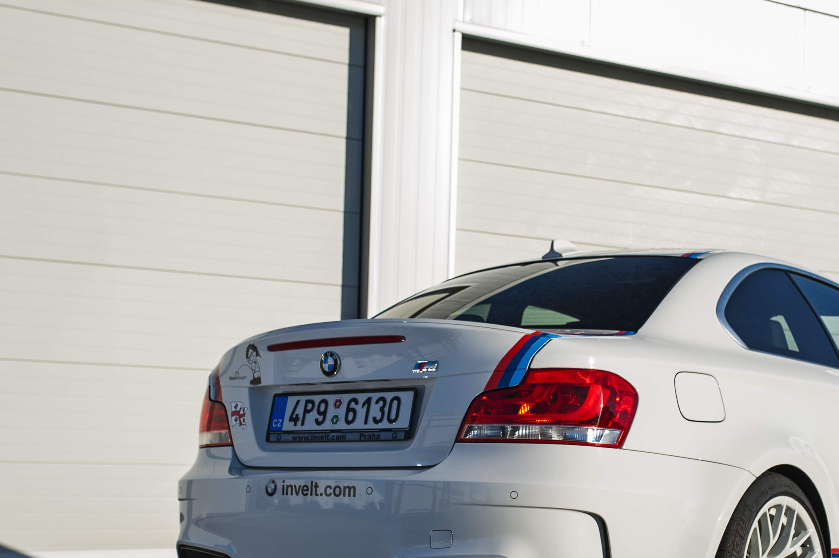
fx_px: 1328
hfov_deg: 34.6
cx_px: 590
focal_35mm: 57
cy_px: 390
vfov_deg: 23.6
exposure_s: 1/1000
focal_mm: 35
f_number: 5
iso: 100
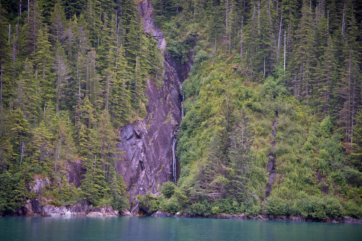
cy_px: 120
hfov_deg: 17.1
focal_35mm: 120
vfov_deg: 11.4
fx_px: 1207
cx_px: 181
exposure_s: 1/250
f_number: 4
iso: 320
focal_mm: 120
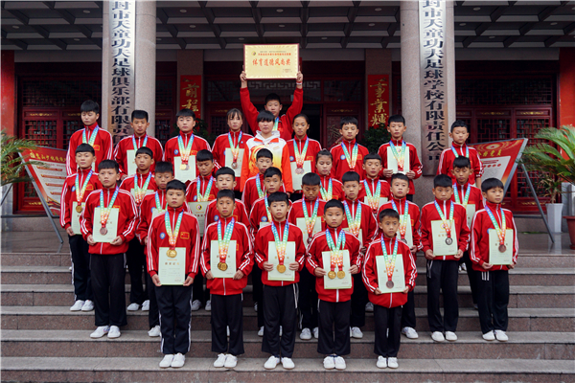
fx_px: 527
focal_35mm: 33
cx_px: 288
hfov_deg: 57.2
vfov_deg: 40.0
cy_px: 192
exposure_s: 1/160
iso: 320
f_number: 4
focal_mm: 22
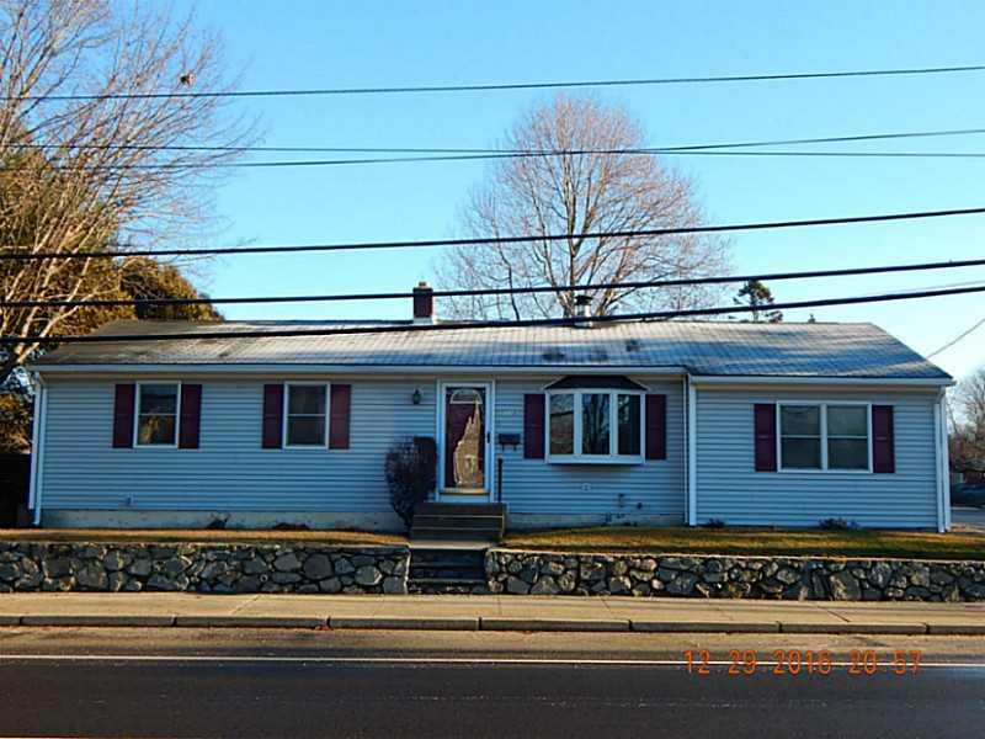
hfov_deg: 49.0
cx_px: 492
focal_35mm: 38
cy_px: 370
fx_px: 1081
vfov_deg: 37.7
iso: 125
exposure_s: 1/400
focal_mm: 6.8
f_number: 3.4
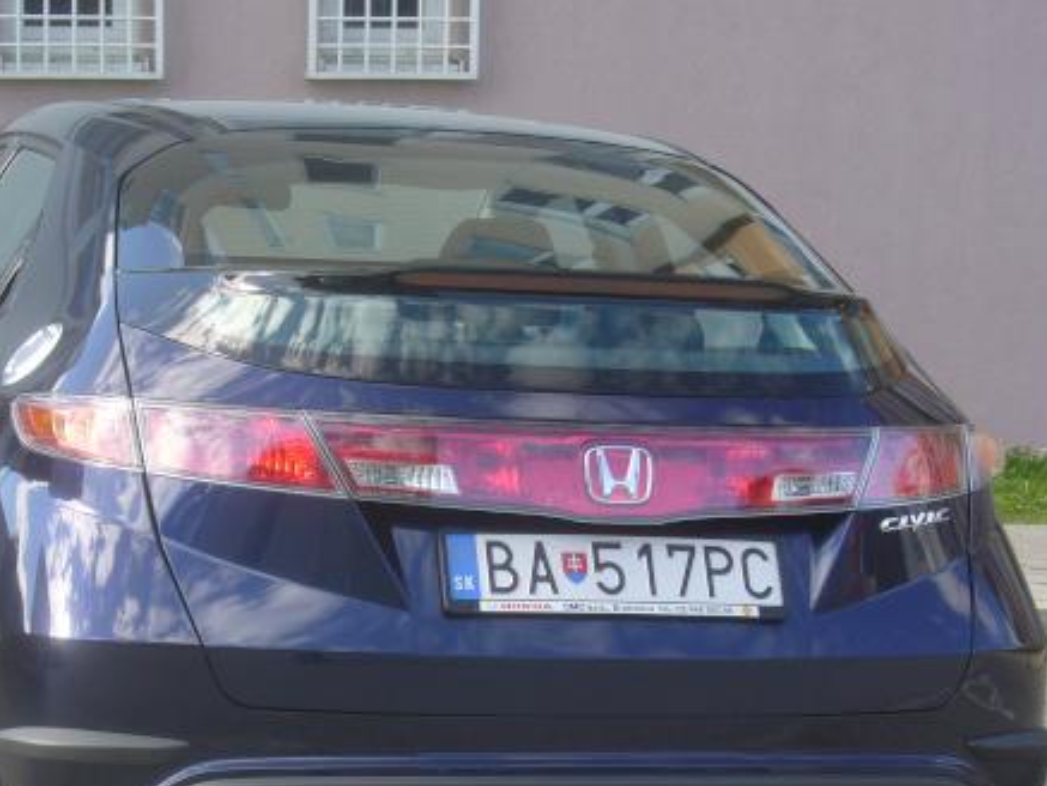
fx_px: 3056
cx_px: 343
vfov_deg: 14.6
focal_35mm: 101
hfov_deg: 19.4
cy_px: 534
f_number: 3.2
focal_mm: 11.4
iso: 80
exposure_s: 1/250
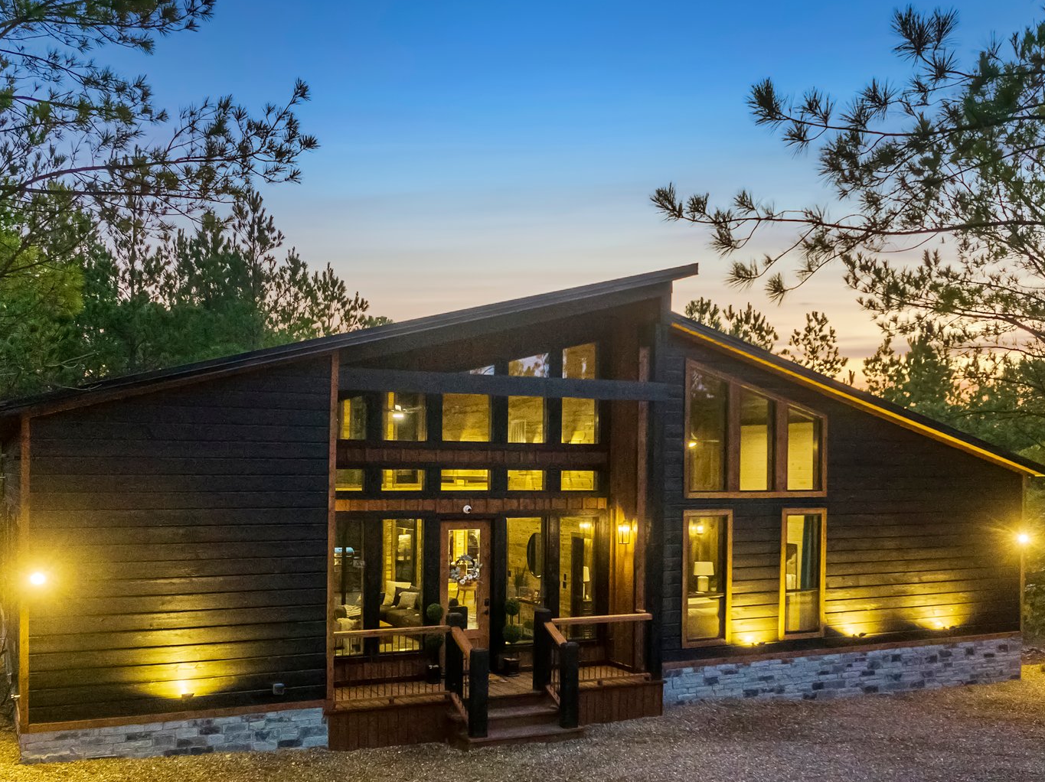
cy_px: 509
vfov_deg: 39.2
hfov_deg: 51.4
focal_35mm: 36
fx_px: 1086
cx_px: 533
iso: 400
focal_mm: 12.29
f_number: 2.8
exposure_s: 1/100
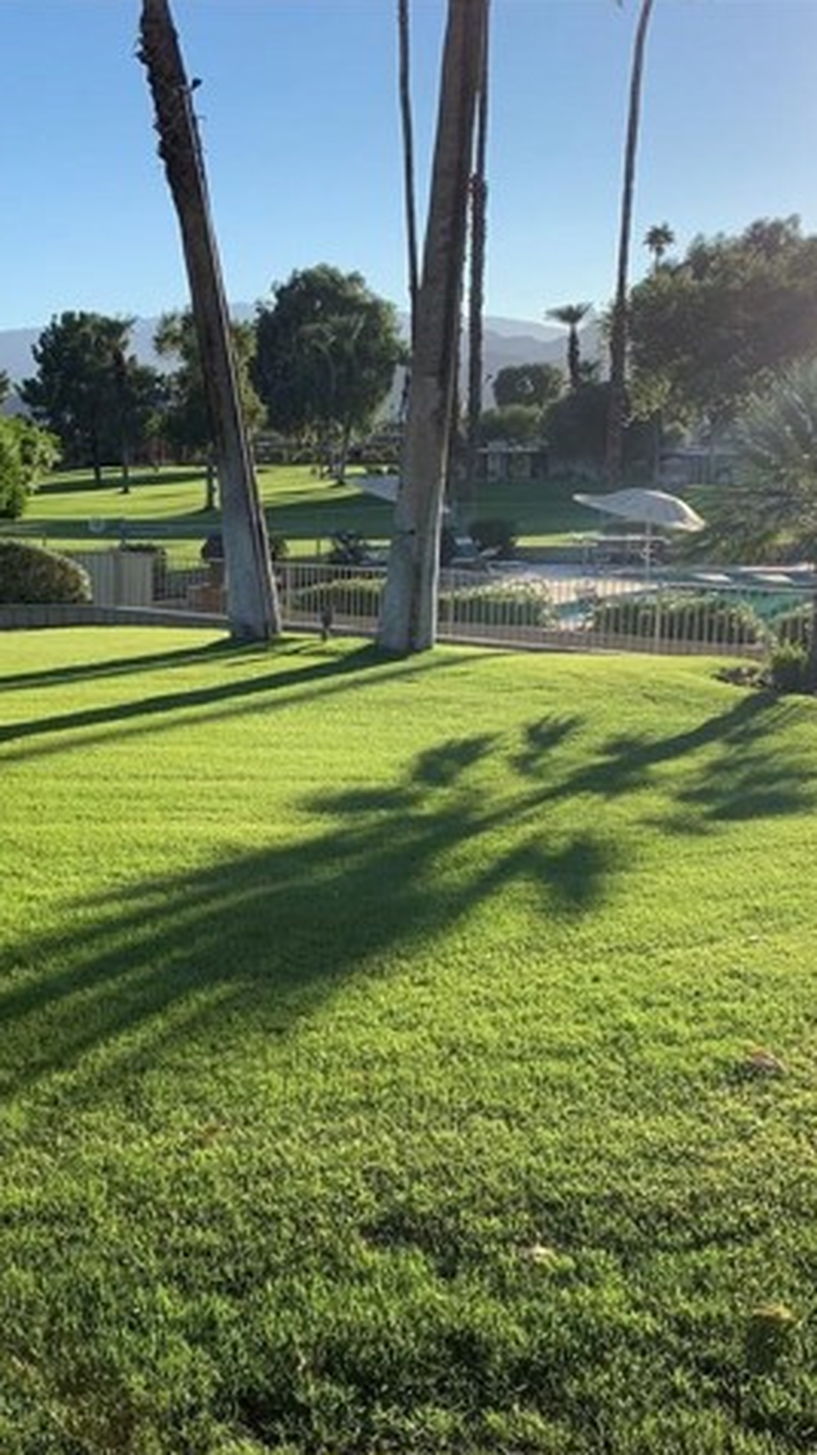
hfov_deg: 30.4
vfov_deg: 52.8
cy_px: 729
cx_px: 168
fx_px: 1465
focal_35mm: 38
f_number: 1.8
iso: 25
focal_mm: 4.25
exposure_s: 1/1368
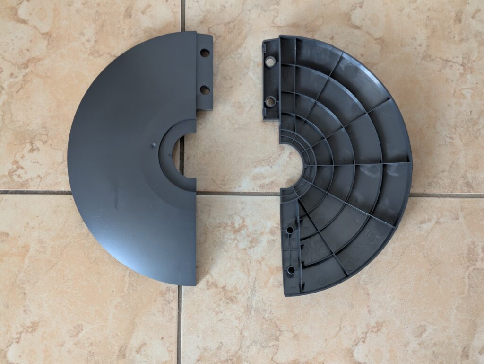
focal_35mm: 51
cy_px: 182
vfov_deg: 28.6
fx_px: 713
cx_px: 242
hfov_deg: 37.5
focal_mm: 5.43
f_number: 1.89
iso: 106
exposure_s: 1/24
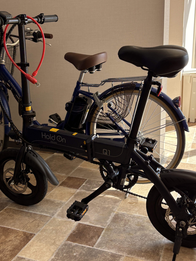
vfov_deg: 47.8
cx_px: 106
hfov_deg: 36.8
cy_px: 117
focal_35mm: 39
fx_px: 294
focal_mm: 5.96
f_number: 1.6
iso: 64
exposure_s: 1/250
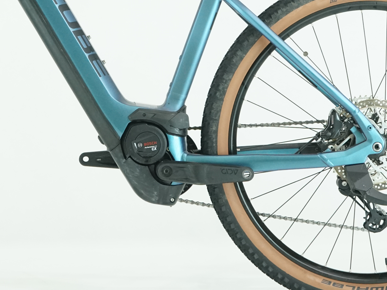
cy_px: 14
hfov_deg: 16.0
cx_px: 82
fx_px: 1364
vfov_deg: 12.0
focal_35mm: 122
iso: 2500
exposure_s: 1/200
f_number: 6.3
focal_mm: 53
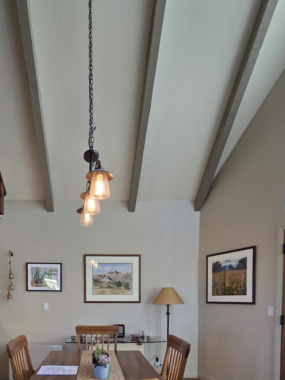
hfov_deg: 58.0
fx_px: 252
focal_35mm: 23
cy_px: 309
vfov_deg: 66.4
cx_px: 102
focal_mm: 2.2
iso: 80
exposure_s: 1/60
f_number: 2.2
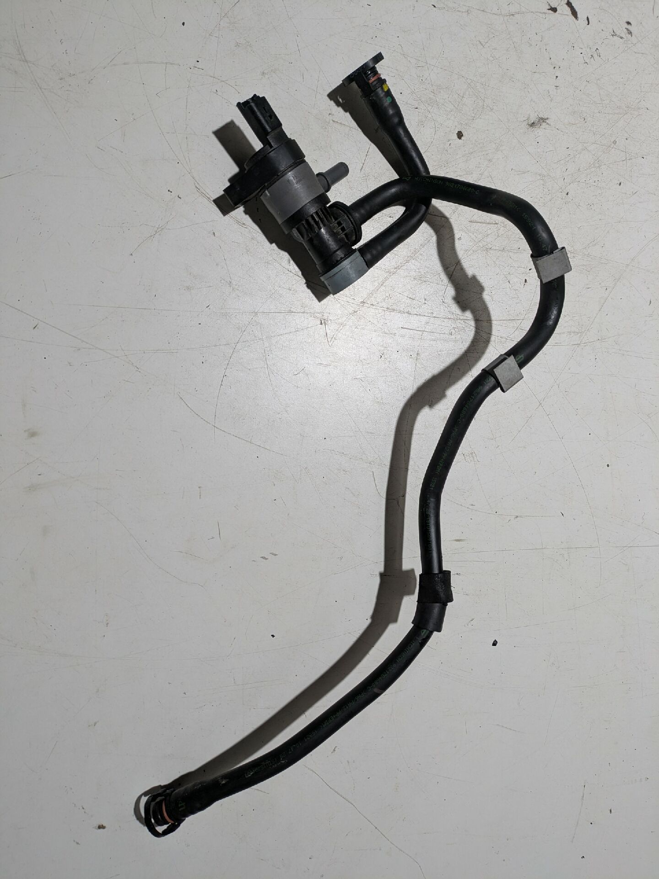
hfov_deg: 54.9
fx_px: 635
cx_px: 330
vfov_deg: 69.4
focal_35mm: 25
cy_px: 440
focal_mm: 5.43
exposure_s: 1/100
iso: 80
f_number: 1.89
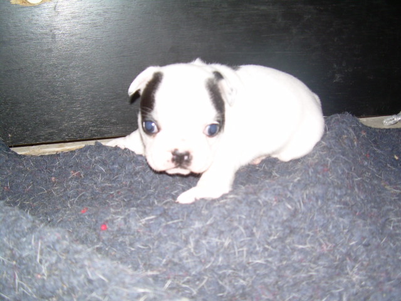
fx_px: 440
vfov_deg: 37.7
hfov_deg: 49.0
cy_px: 150
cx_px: 200
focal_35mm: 38
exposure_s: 1/60
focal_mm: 6.3
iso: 50
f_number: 2.8
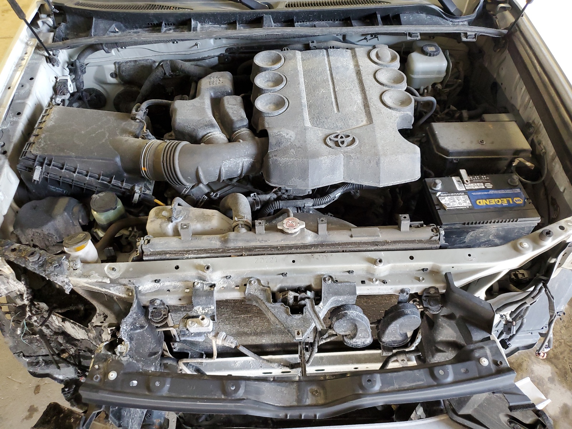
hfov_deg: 67.3
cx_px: 286
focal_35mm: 26
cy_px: 214
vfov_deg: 53.1
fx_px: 430
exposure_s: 1/60.2
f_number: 1.5
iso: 193
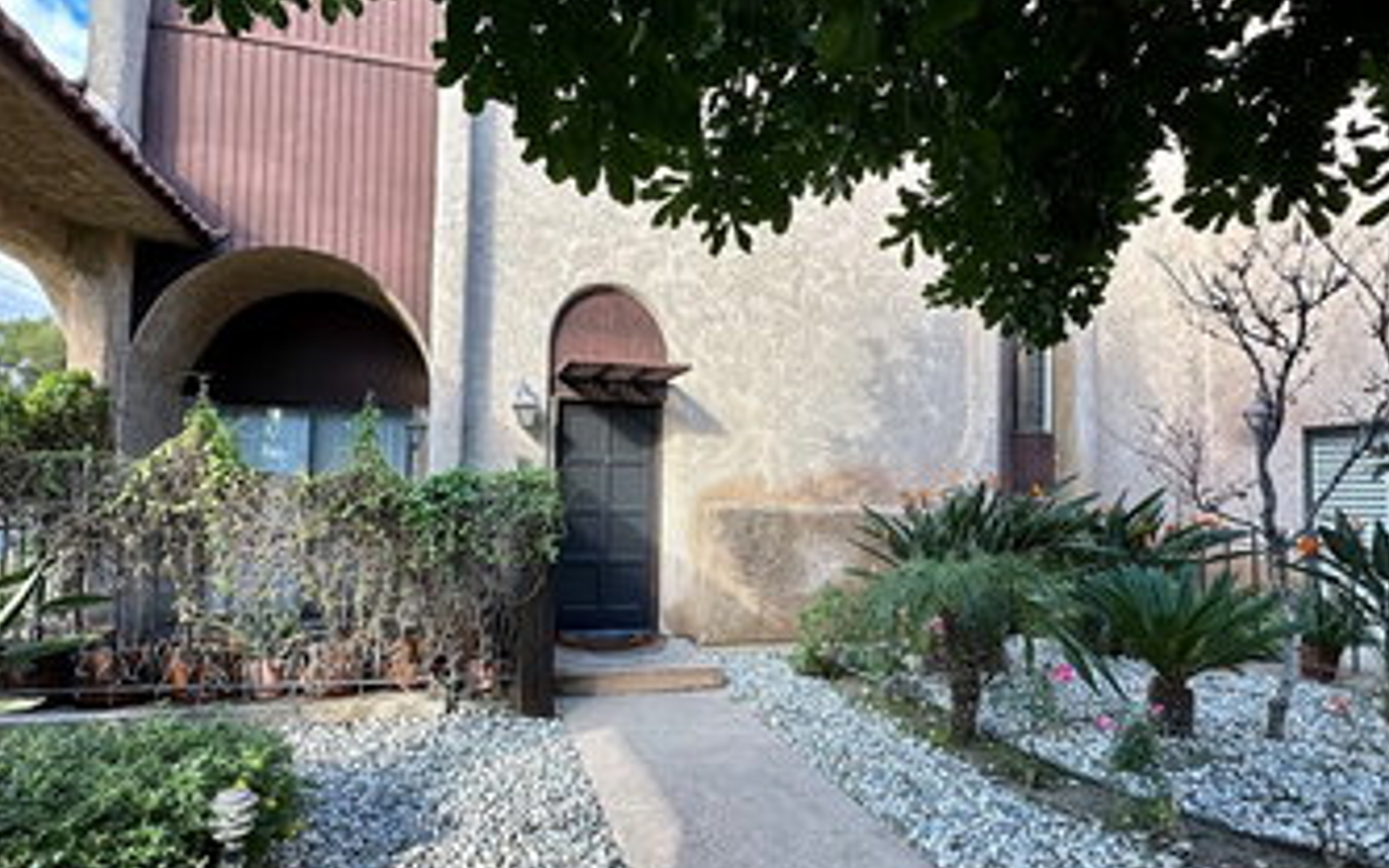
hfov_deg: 87.9
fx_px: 719
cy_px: 463
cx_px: 653
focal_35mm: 19
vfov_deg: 62.1
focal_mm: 2.22
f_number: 2.2
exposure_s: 1/263
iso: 40
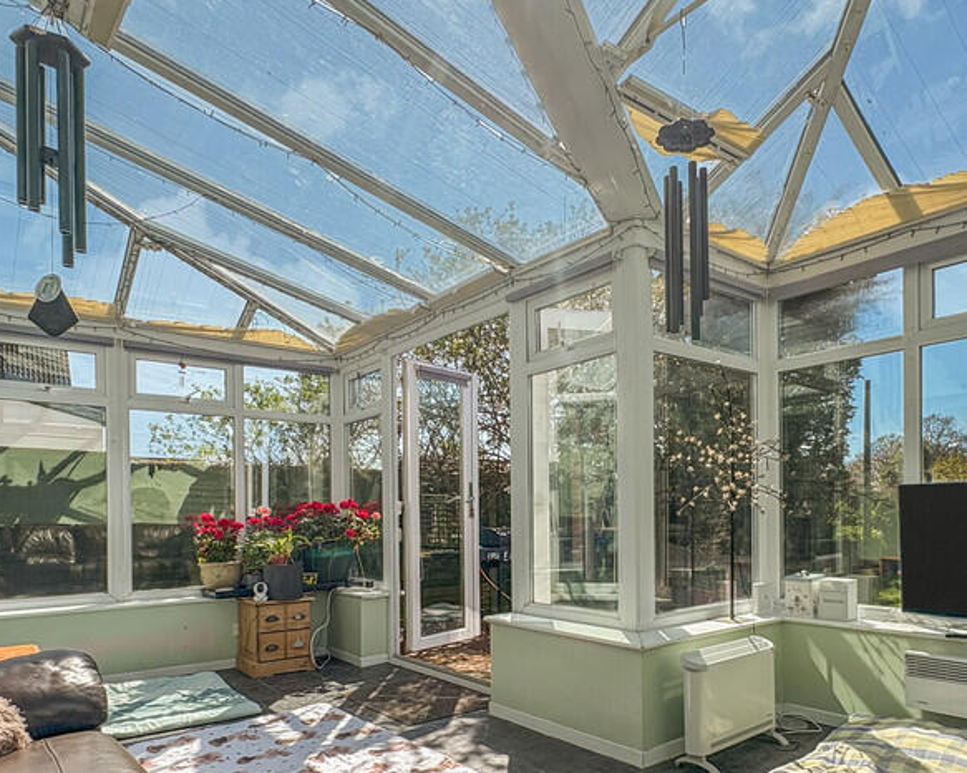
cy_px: 513
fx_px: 687
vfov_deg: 57.5
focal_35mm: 24
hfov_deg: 70.1
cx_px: 534
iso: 64
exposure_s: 1/1900
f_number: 2.2
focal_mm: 2.22
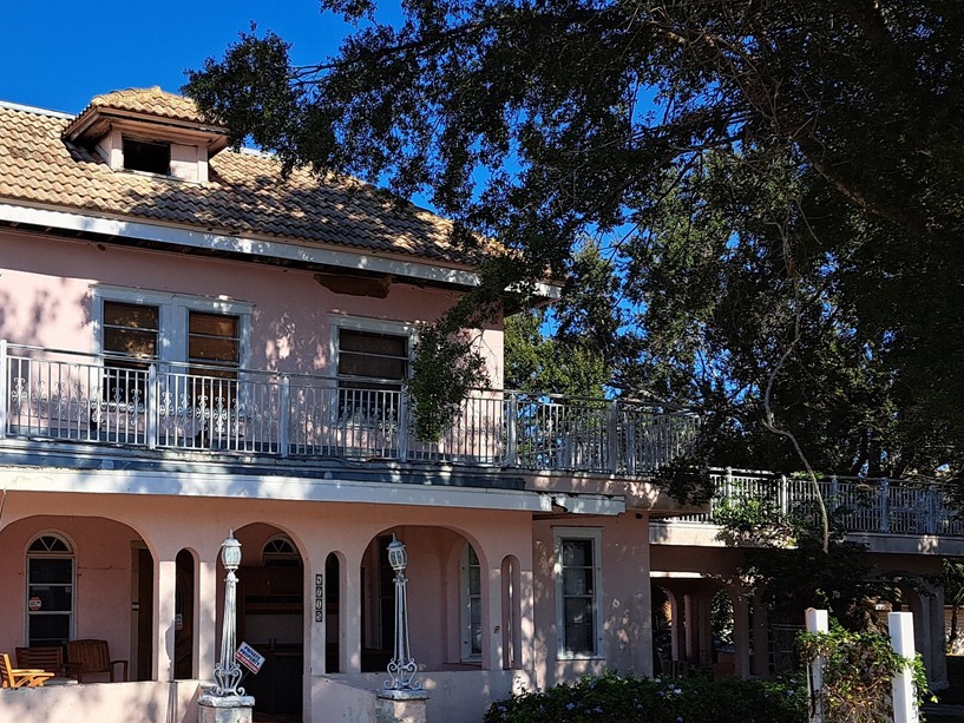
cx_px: 304
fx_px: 1309
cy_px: 510
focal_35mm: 47
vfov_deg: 30.5
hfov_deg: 39.8
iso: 50
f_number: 1.8
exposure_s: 1/2494
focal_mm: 5.23
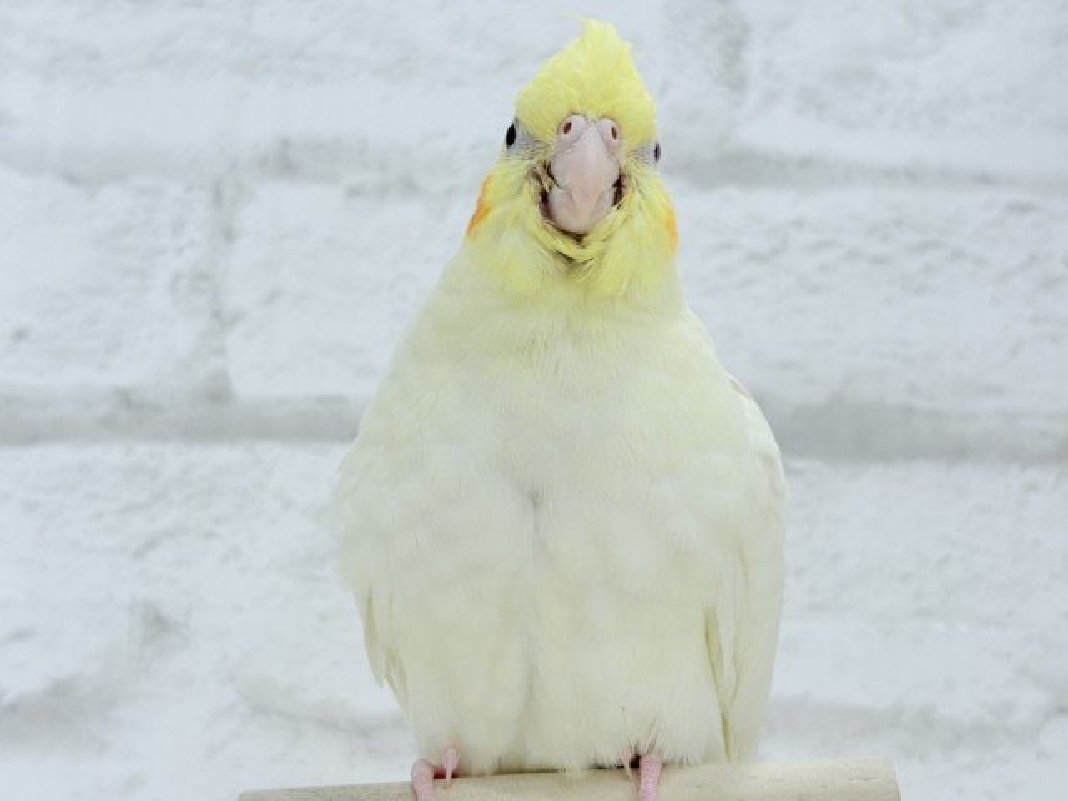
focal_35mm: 52
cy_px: 400
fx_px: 1604
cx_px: 534
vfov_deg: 28.0
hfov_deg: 36.8
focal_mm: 5.96
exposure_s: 1/50
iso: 32
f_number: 1.6
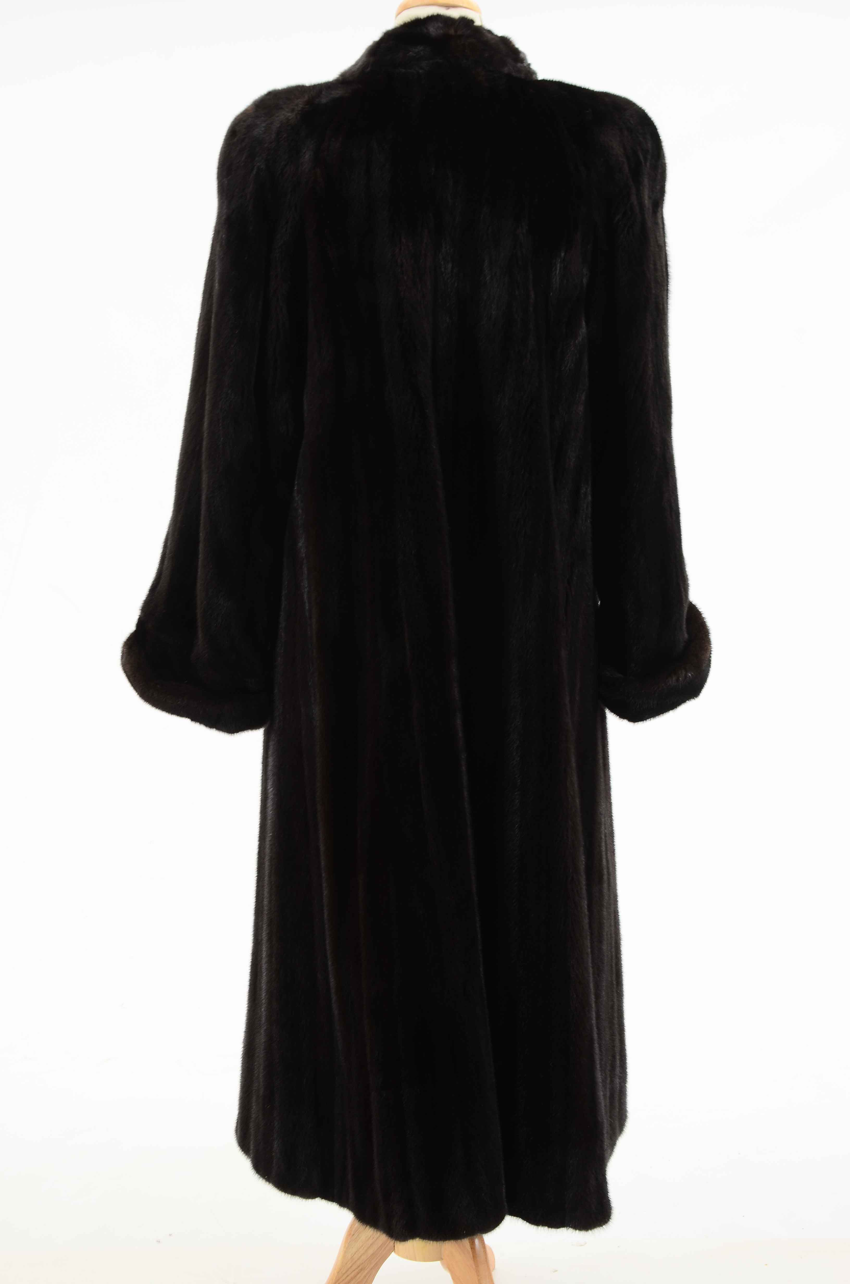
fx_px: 2668
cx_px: 425
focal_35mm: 75
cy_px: 642
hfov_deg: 18.1
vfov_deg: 27.0
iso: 160
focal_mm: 50
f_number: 7.1
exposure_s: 1/80
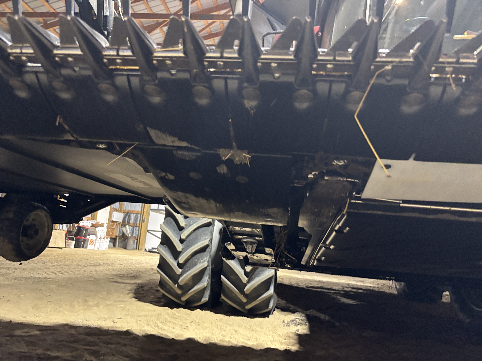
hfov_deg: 67.3
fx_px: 362
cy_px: 180
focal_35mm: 26
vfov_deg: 53.1
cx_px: 241
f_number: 1.6
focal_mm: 5.96
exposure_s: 1/38
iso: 640
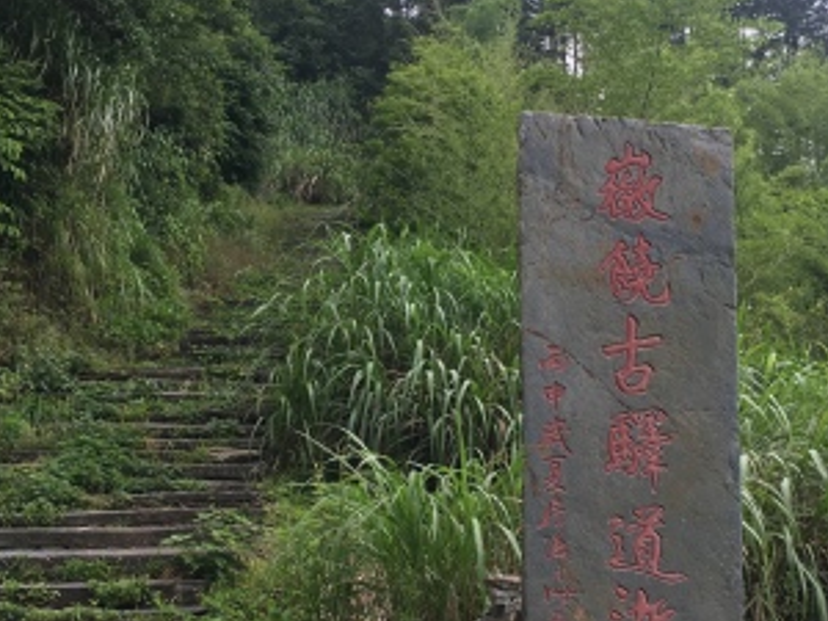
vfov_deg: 25.1
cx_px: 417
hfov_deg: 33.2
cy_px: 414
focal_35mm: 58
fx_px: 1387
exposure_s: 1/478
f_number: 2.2
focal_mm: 4.15
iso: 25
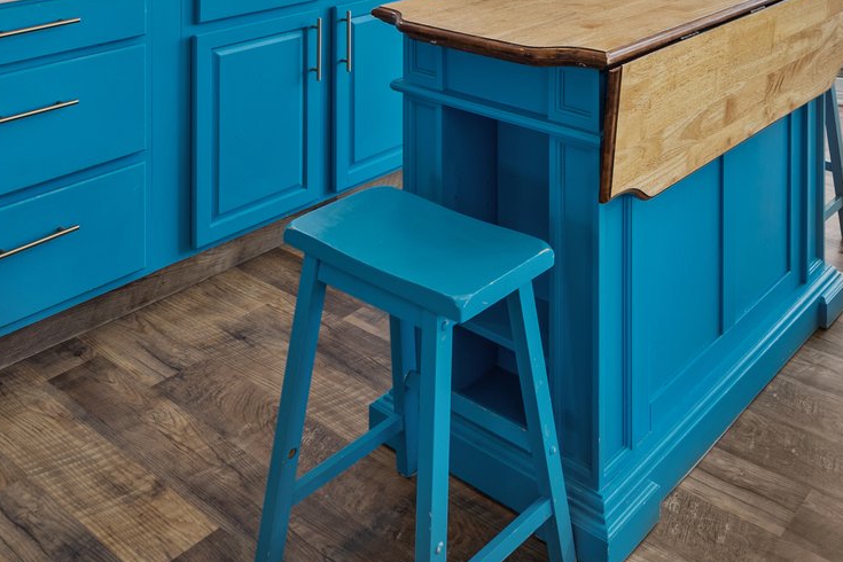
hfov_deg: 48.0
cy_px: -199
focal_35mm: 39
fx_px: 913
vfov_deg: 27.5
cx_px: 611
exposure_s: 1/10
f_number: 8
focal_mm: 14
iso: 100
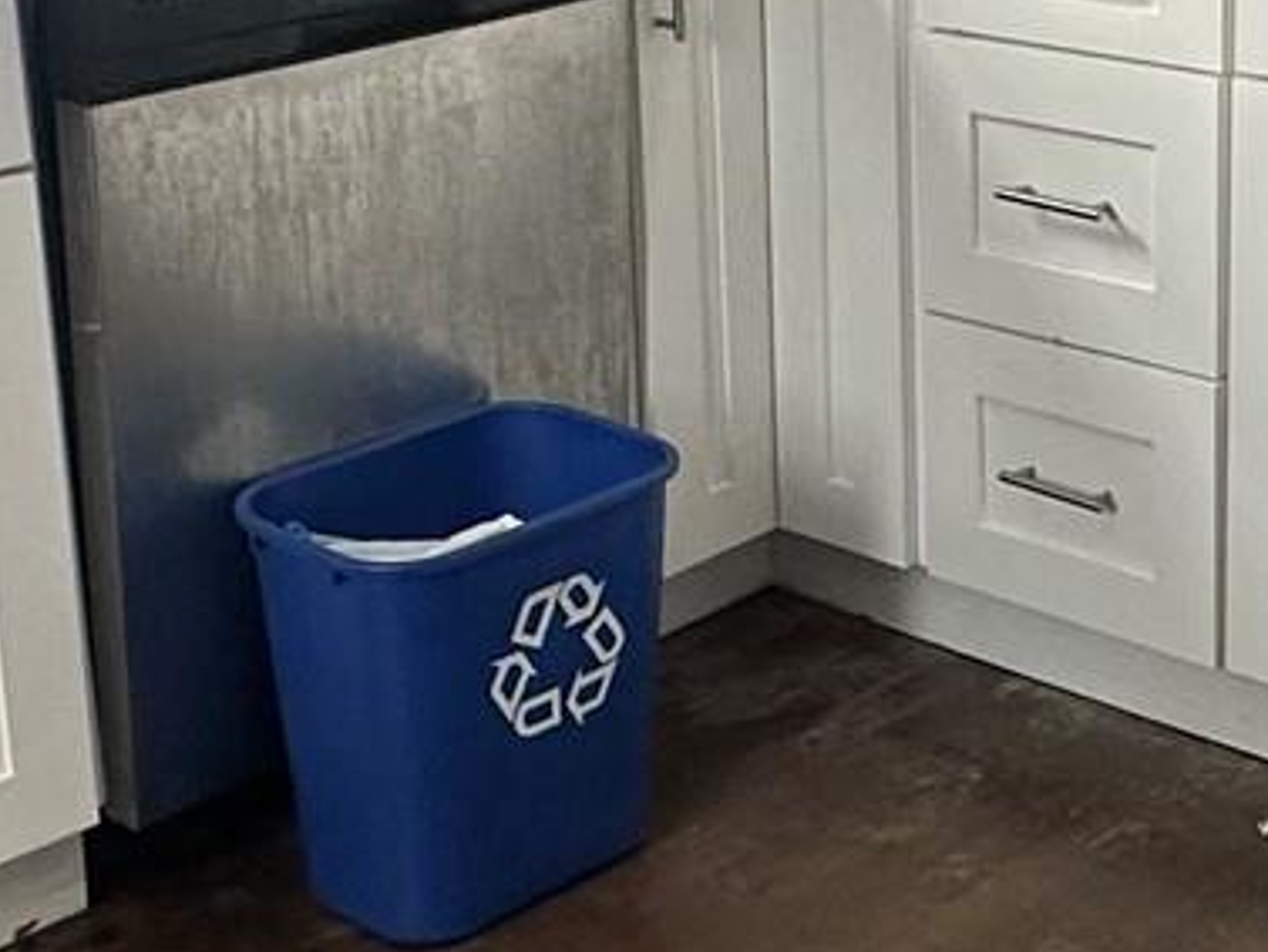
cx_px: 989
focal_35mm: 76
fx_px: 2785
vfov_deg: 19.2
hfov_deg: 25.3
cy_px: 155
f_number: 2.2
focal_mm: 2.22
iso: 160
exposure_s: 1/99
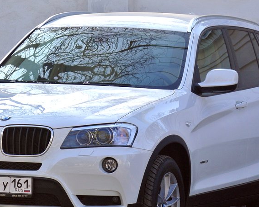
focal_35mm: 306
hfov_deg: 6.3
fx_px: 2344
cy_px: 93
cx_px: 101
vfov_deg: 5.1
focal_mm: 57.2
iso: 100
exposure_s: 1/400
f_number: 4.2
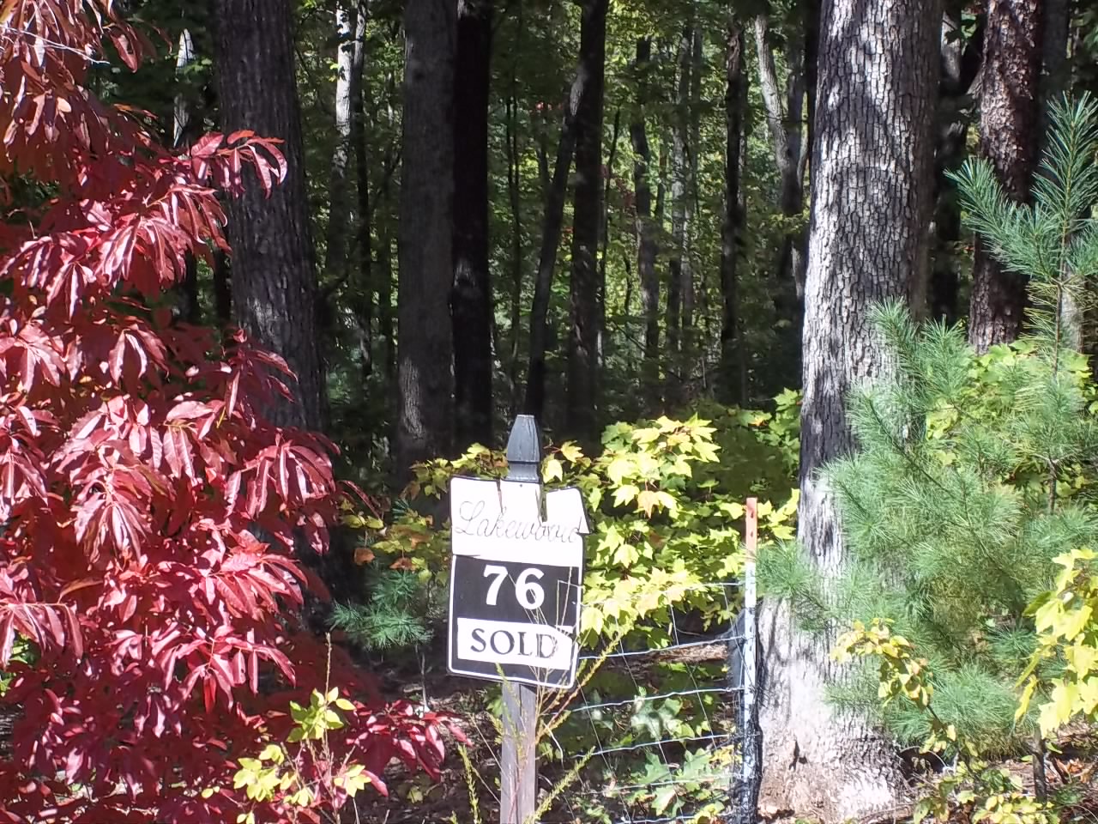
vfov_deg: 13.7
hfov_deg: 18.2
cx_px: 549
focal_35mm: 108
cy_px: 412
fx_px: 3426
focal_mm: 19.5
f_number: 5.6
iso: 80
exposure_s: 1/125
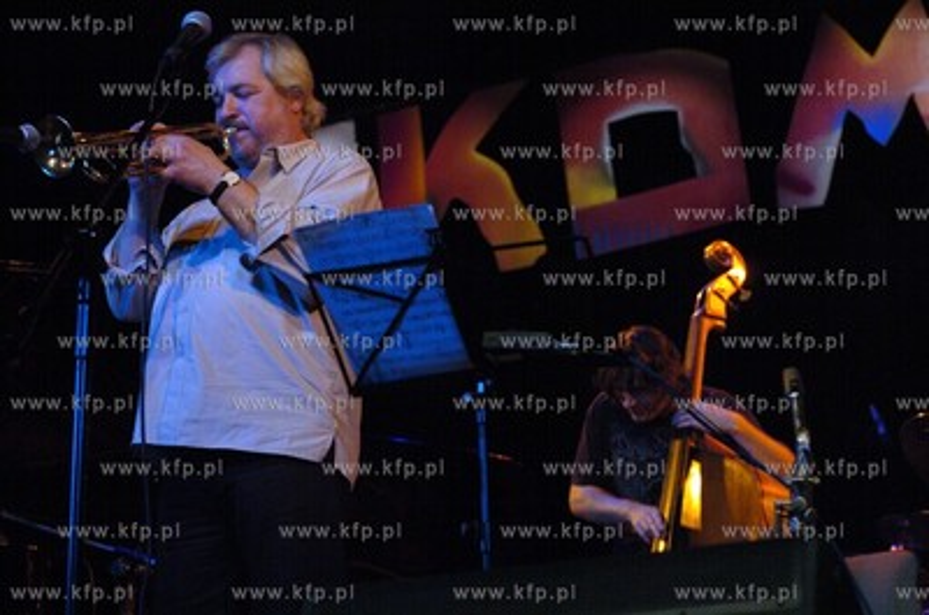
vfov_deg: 18.1
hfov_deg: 27.0
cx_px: 464
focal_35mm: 75
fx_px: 1932
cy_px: 308
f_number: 3.5
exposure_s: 1/125
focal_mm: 50
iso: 800
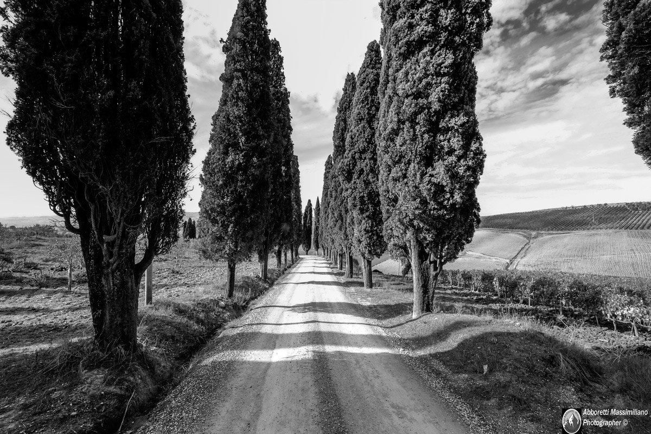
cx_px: 326
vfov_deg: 77.3
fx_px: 271
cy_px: 217
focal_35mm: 15
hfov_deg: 100.4
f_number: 22
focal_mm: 10
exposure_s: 1/25
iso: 400
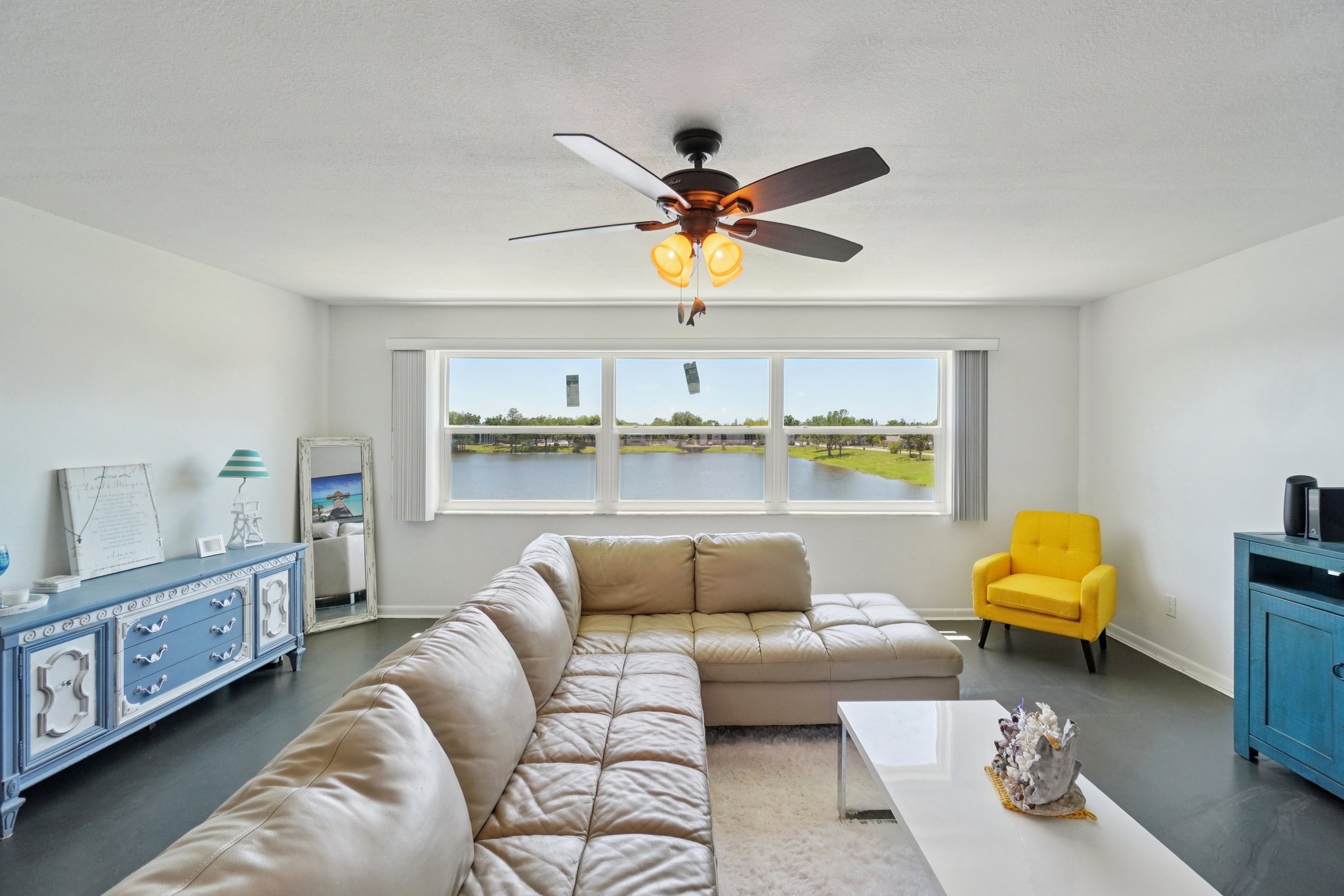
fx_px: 560
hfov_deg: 100.4
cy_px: 448
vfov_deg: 77.3
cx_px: 672
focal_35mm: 15
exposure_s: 1/45
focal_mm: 10
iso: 100
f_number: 8
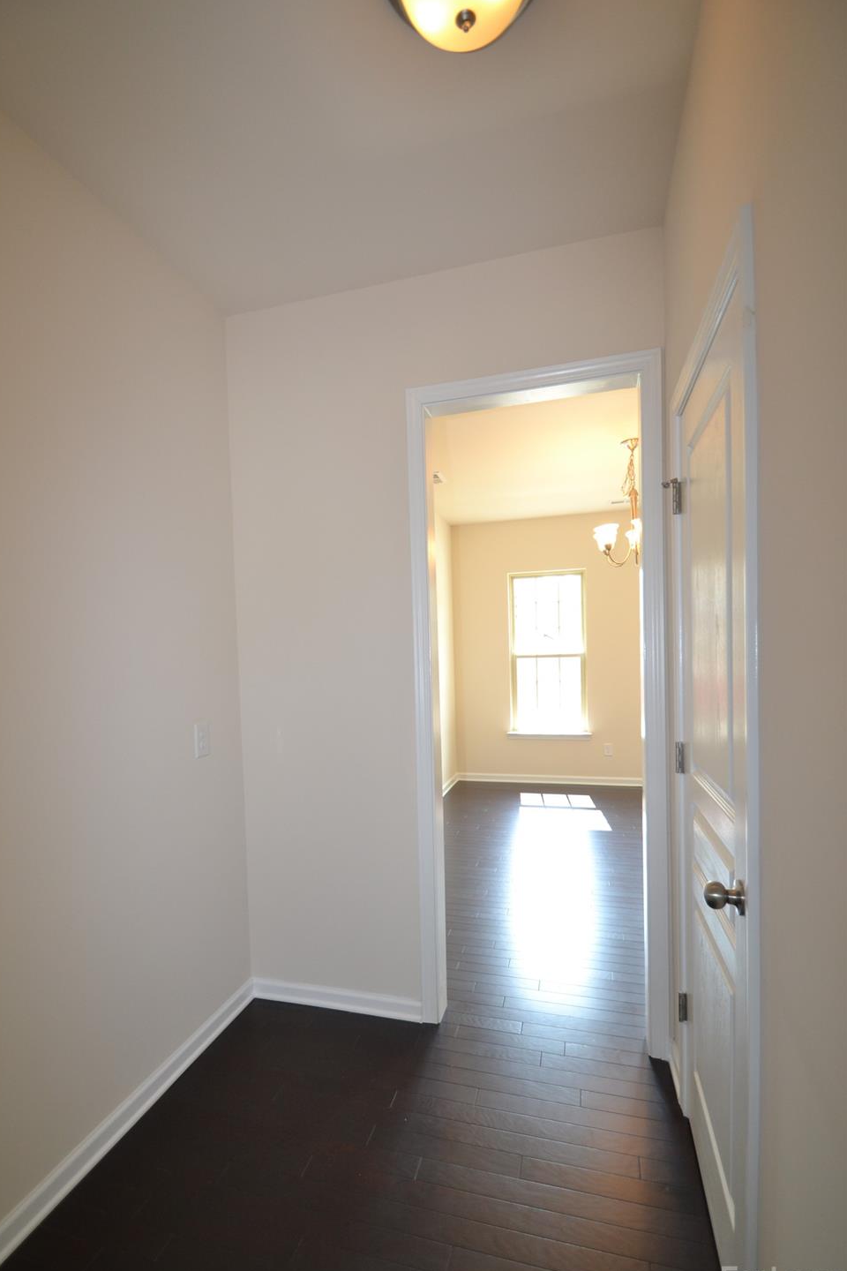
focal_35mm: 16
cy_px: 661
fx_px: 565
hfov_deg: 73.7
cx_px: 397
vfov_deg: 96.7
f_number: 4.5
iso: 400
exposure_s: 1/80
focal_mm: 10
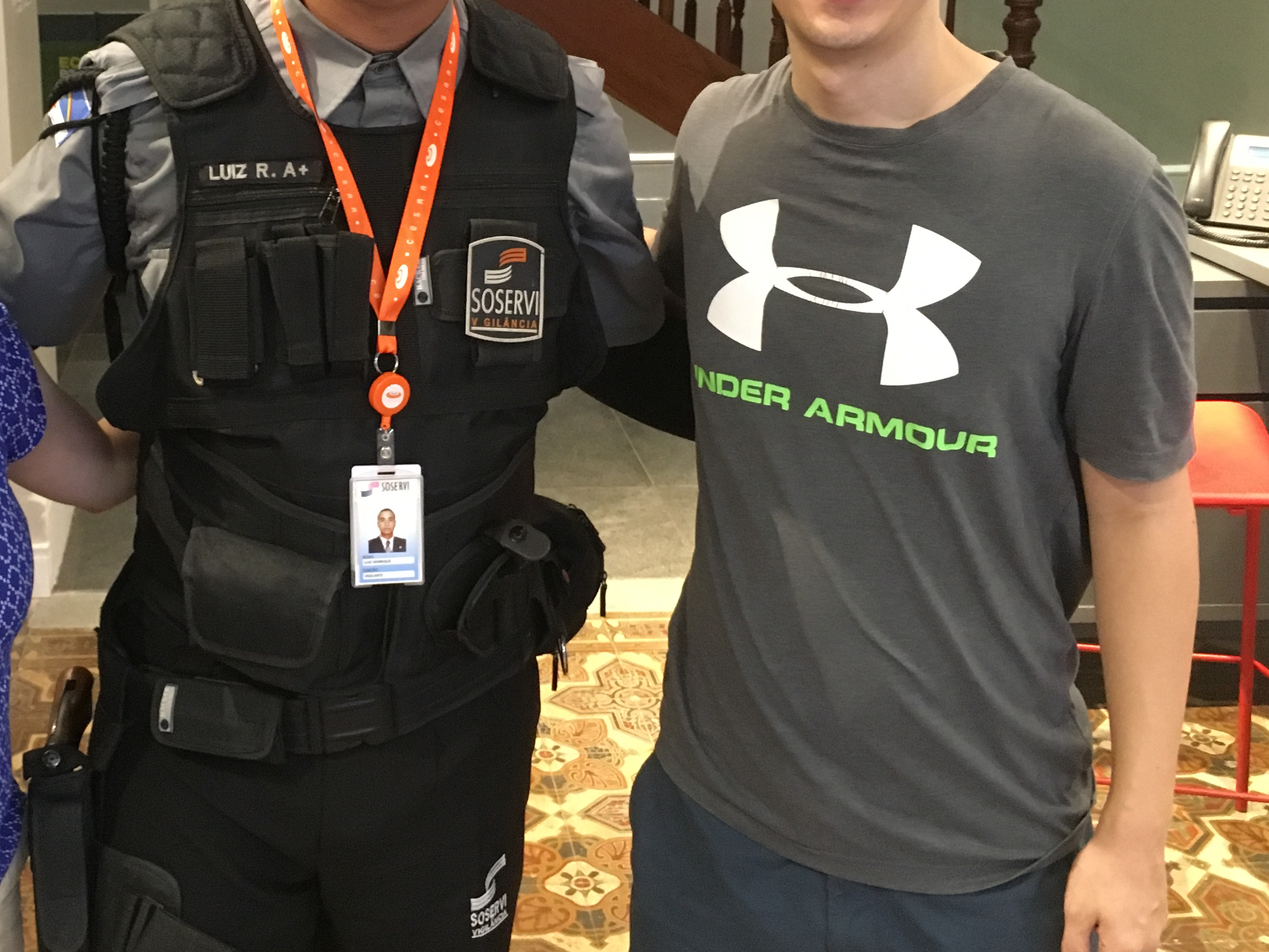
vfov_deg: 29.9
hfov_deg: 39.0
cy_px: 269
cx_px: 387
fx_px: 1760
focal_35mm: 48
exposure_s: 1/15
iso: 250
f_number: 2.2
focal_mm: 4.15
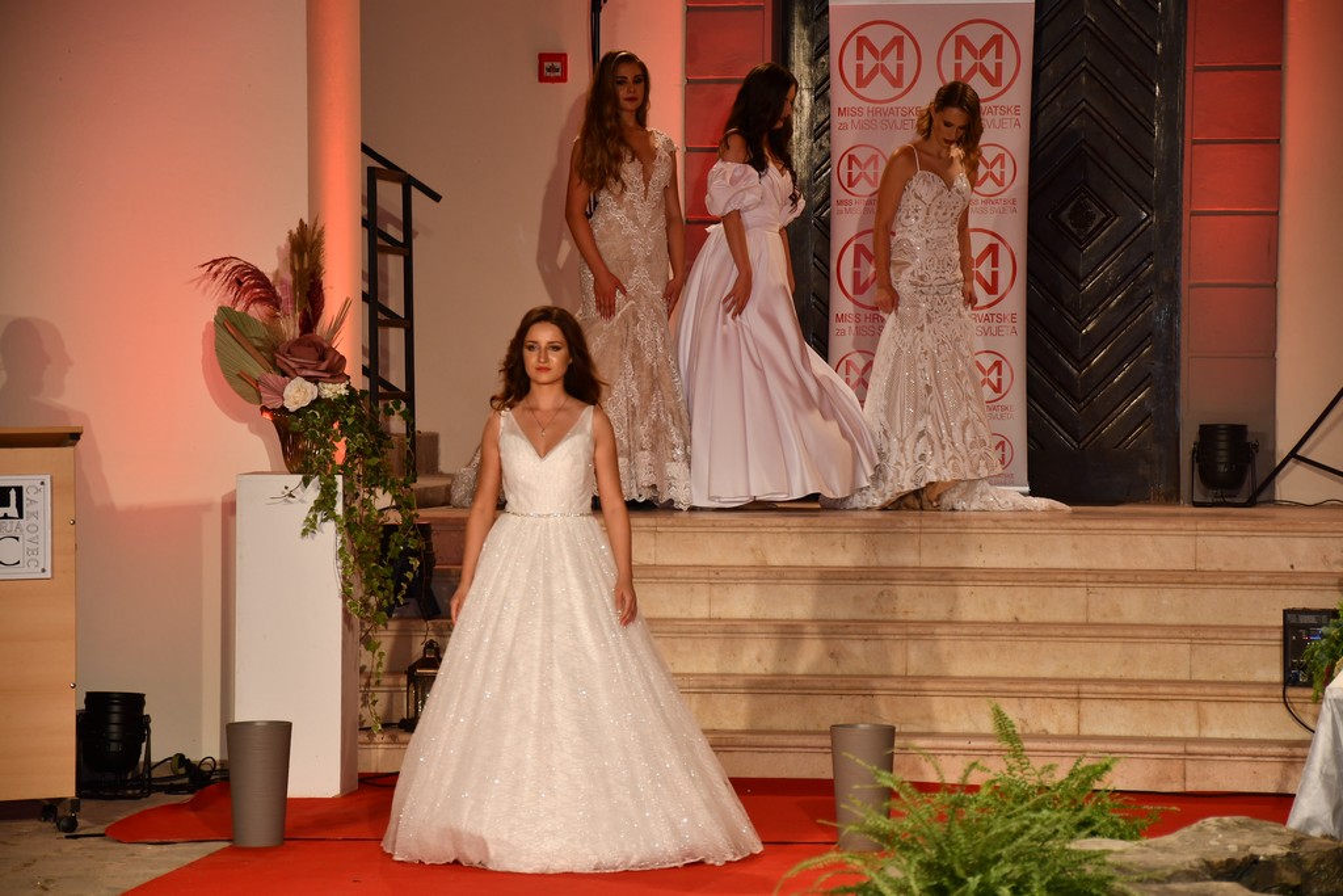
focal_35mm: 150
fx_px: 5596
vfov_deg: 9.2
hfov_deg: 13.7
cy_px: 448
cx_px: 672
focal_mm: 100
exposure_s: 1/80
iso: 400
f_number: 5.6
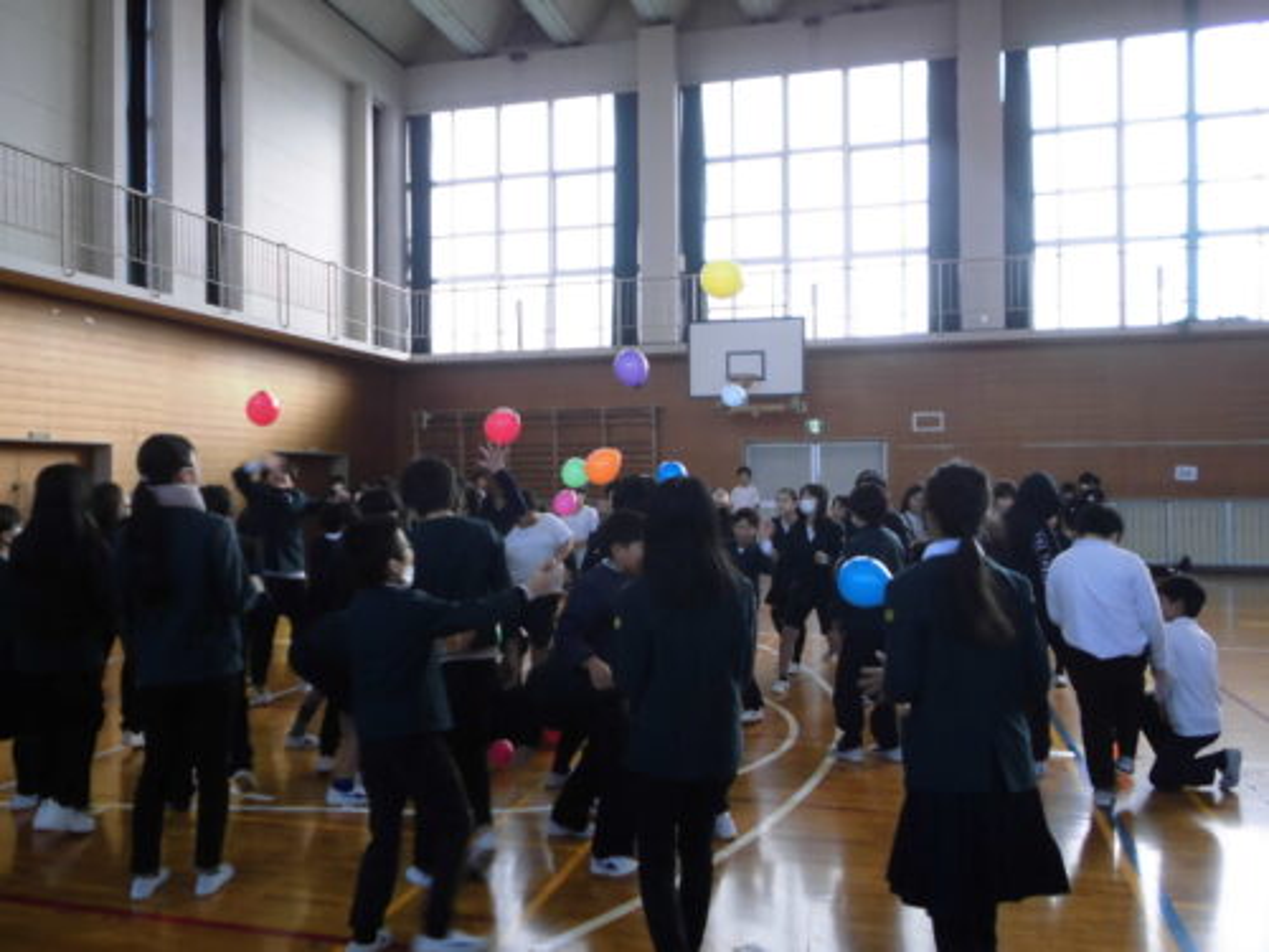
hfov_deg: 67.3
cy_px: 476
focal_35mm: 26
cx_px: 634
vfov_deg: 53.1
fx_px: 953
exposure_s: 1/60
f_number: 3.2
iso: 100
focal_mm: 4.6
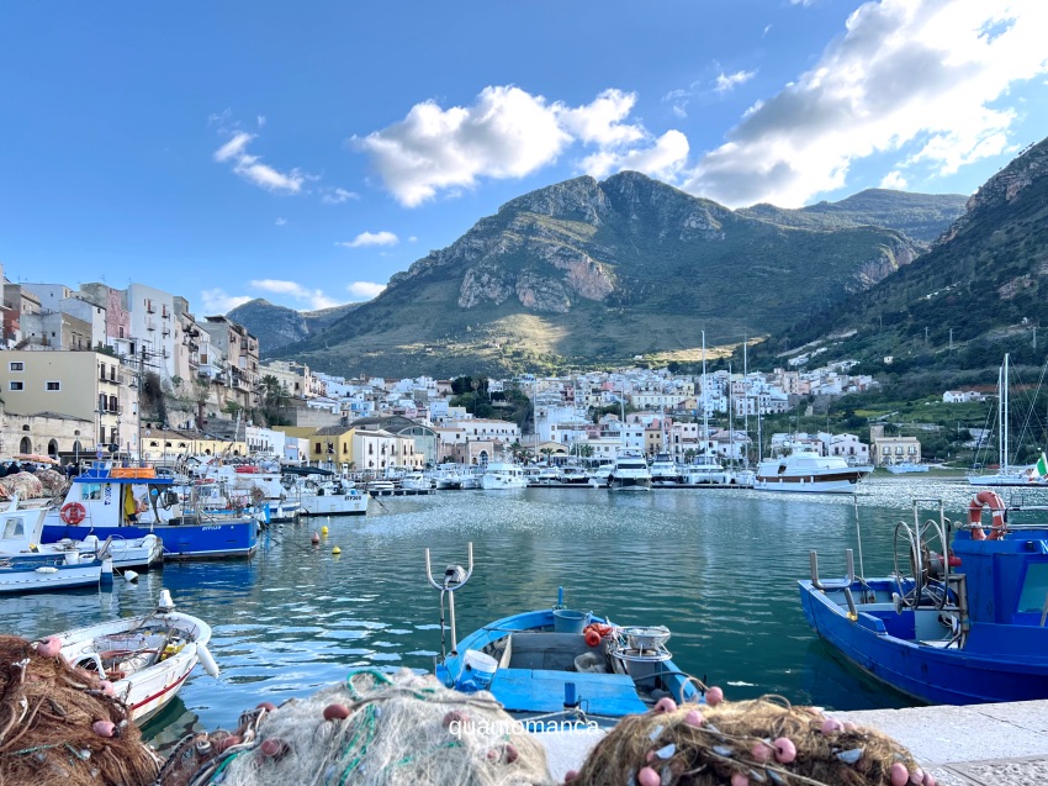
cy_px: 393
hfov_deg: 67.3
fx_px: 787
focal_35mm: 26
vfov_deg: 53.0
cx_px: 524
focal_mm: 5.7
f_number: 1.5
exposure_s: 1/1000
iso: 50
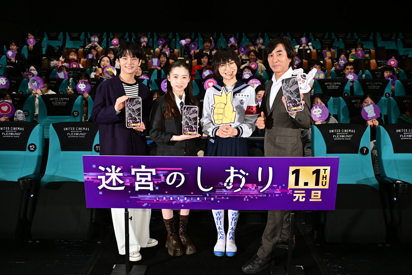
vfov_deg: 40.0
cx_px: 206
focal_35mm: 33
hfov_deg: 57.2
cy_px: 138
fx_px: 378
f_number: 4.8
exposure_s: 1/200
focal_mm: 33
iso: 2000
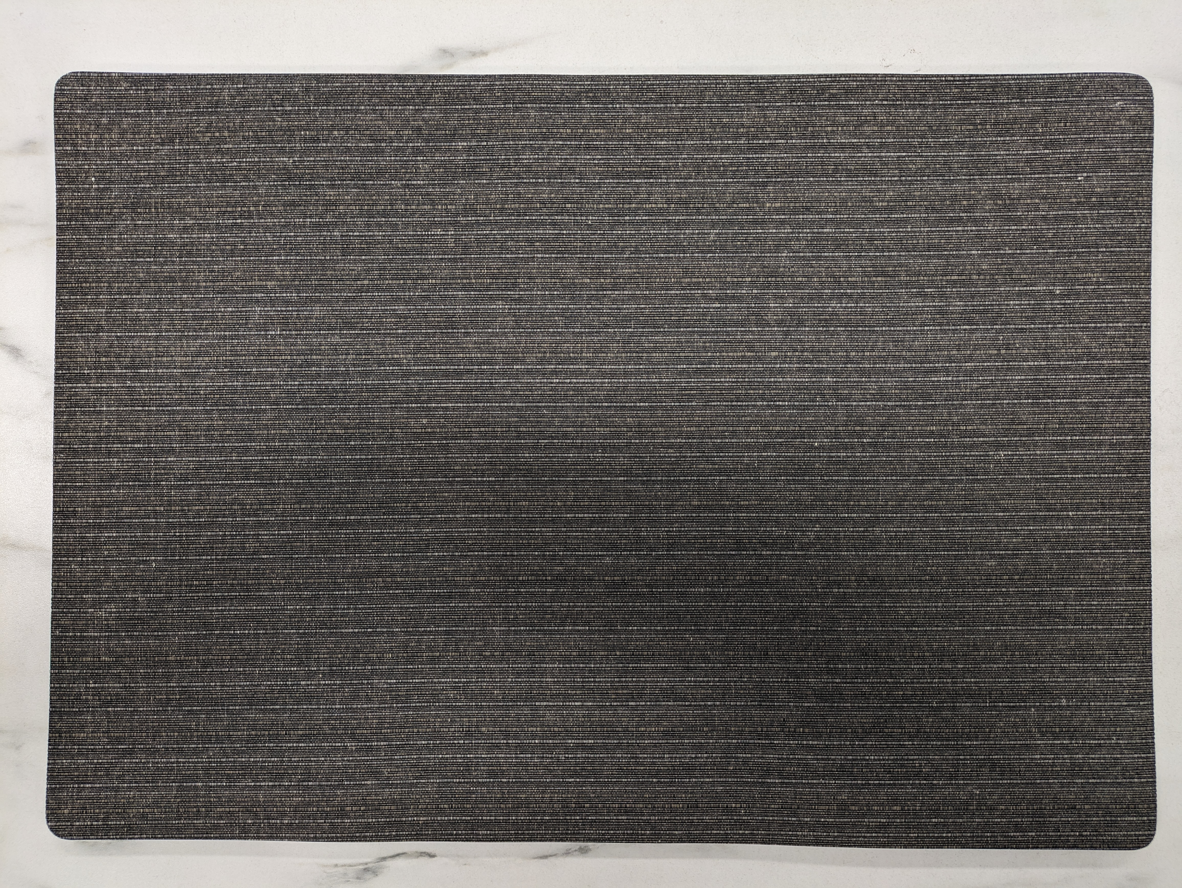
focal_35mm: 25
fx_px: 854
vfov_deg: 54.9
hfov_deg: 69.4
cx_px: 591
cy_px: 444
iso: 107
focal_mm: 5.43
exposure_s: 1/50
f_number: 1.89
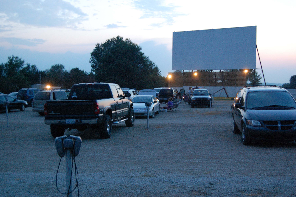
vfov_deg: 26.4
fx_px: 419
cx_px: 148
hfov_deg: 38.9
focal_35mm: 51
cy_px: 98
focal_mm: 34
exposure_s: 1/6
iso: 1600
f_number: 4.5
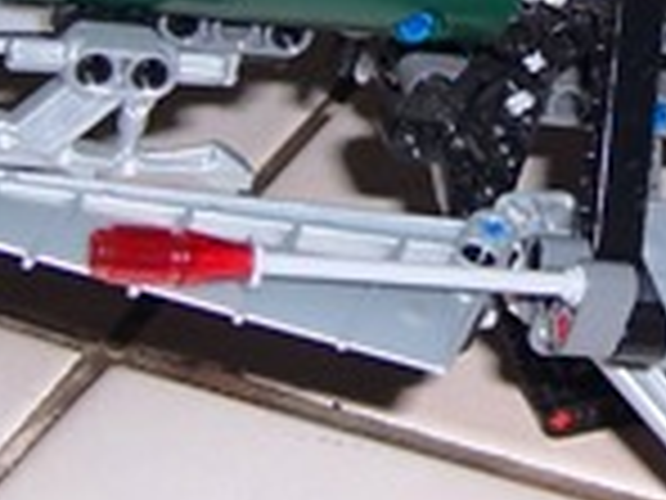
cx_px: 612
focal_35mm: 143
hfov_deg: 13.7
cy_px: 14
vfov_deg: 10.3
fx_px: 2751
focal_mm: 5.5
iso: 80
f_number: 2.8
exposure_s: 1/60
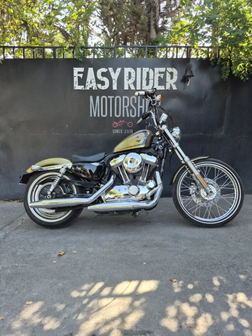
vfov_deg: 73.9
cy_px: 168
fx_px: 223
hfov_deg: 58.9
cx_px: 126
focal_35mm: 23
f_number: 1.8
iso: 25
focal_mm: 5.4
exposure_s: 1/209
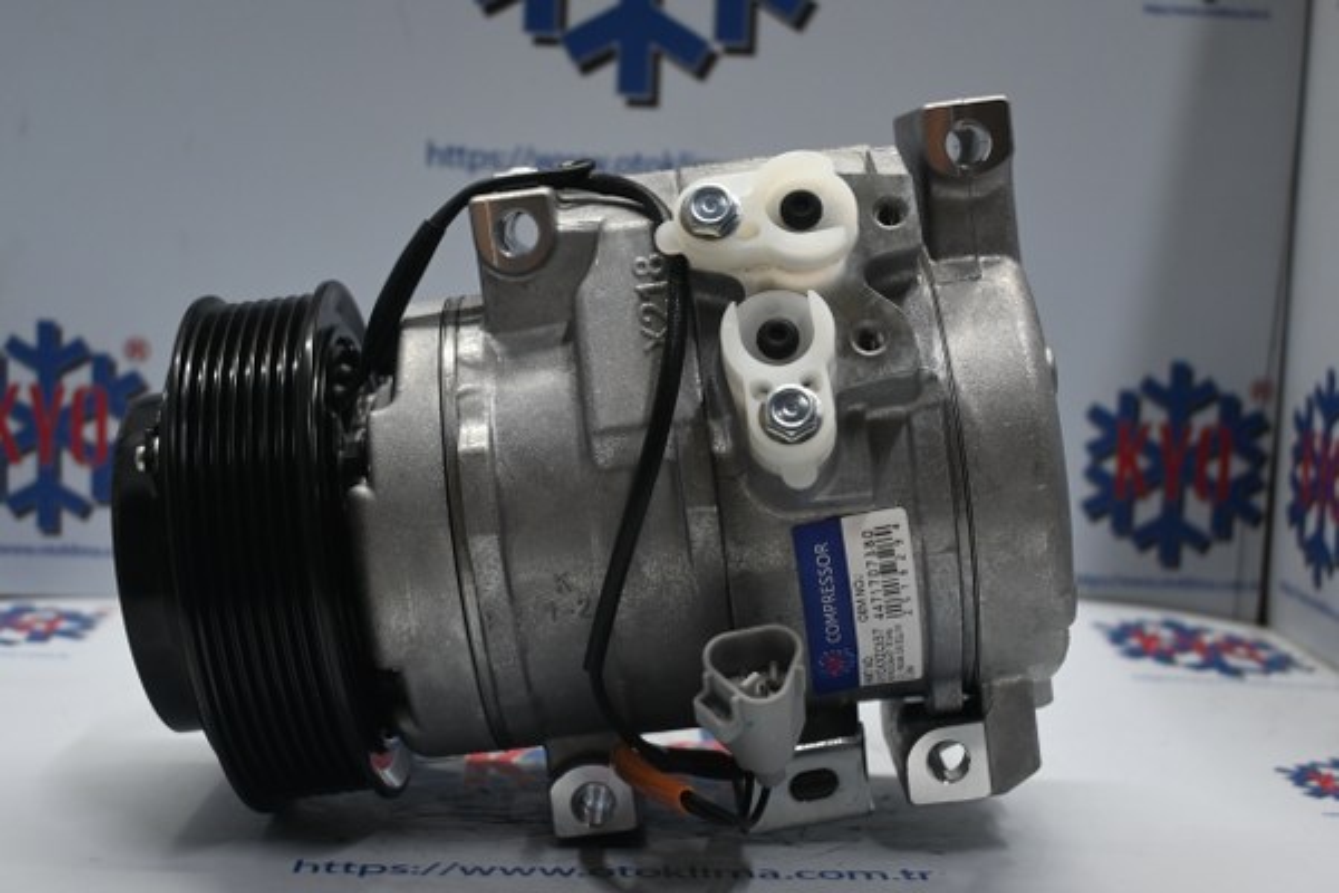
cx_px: 670
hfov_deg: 37.9
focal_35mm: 52
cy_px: 446
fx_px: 1953
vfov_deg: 25.8
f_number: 5.3
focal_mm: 35
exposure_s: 1/60
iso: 720
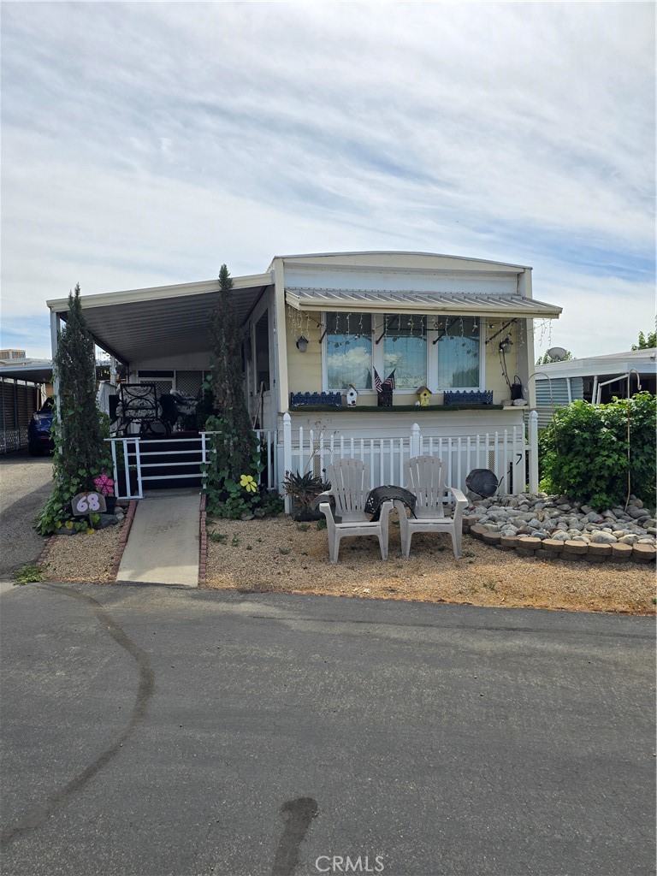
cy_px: 438
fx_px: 582
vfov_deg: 73.9
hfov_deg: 58.9
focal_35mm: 23
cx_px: 328
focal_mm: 6.3
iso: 12
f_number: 1.7
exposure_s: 1/1157
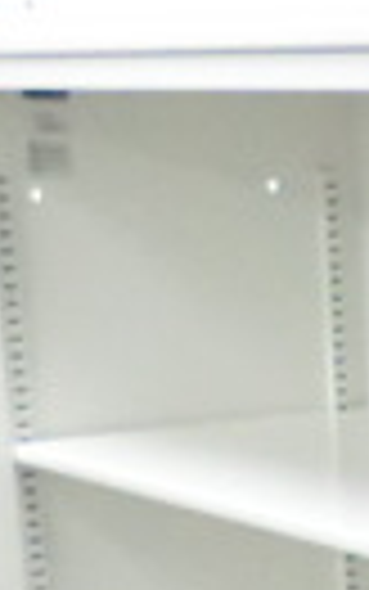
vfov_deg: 13.9
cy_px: 905
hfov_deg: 8.8
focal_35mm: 140
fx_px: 2250
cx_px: 778
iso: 800
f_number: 3.2
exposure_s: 1/50
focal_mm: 4.9
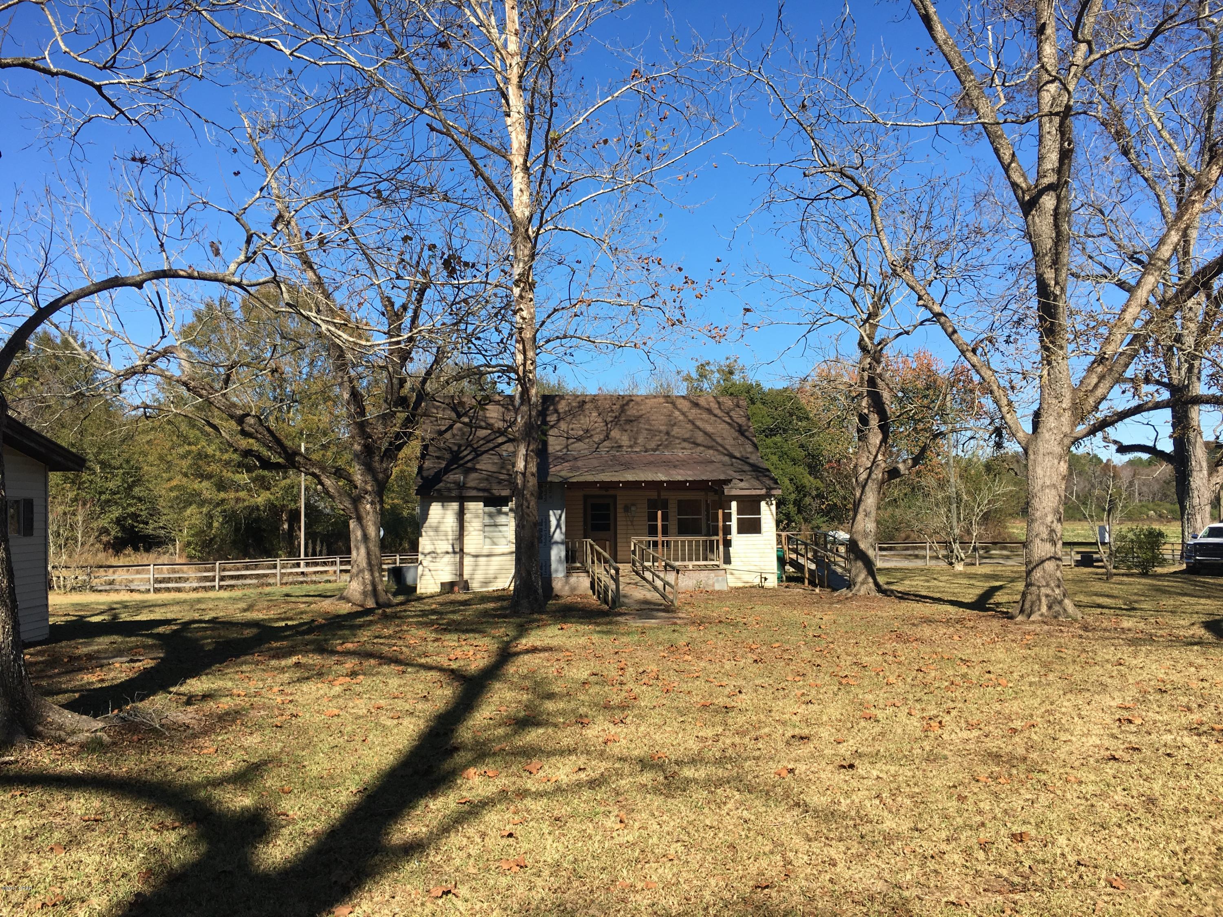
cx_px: 612
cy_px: 458
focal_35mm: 29
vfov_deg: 48.2
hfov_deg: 61.7
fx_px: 1025
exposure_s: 1/1221
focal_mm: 4.15
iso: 25
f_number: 2.2
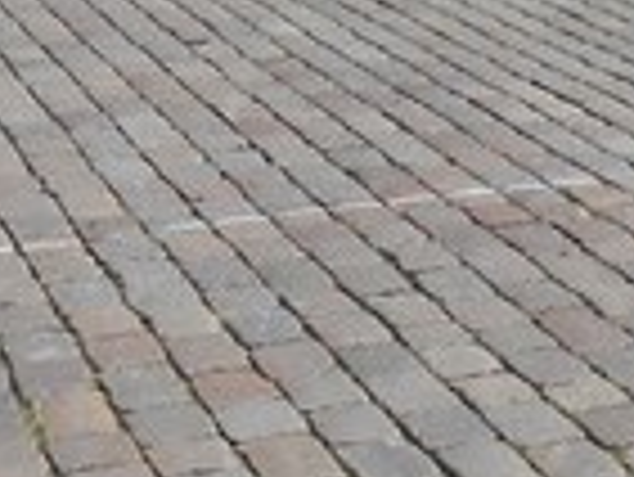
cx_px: 845
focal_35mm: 118
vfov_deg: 11.1
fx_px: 2163
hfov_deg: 15.8
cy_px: -558
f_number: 3.5
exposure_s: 1/800
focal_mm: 4.6
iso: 80
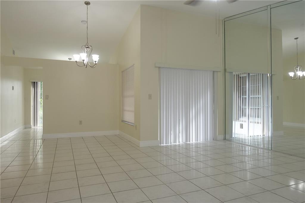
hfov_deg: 73.8
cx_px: 152
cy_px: 102
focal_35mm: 24
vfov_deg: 53.1
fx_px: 203
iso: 125
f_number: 2.8
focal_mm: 8.8
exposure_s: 1/50
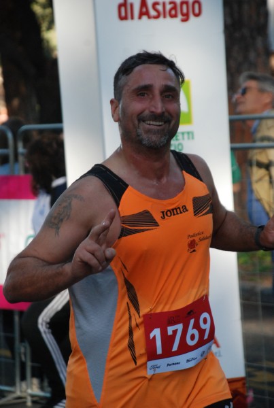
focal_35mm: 180
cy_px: 204
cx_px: 137
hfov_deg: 7.7
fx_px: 2044
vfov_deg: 11.4
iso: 1000
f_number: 5.6
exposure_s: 1/400
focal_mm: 120
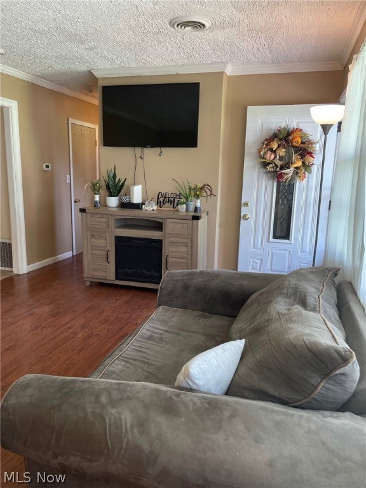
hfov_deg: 53.1
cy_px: 244
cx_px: 183
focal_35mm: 26
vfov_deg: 67.3
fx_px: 367
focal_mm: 4.2
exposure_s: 1/120
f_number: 1.6
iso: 125
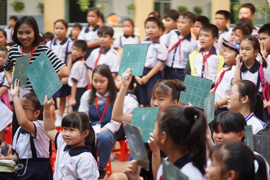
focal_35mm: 85
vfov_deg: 16.1
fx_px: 637
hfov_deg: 23.9
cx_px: 135
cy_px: 90
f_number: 1.8
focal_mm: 85
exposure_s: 1/5000
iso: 1000
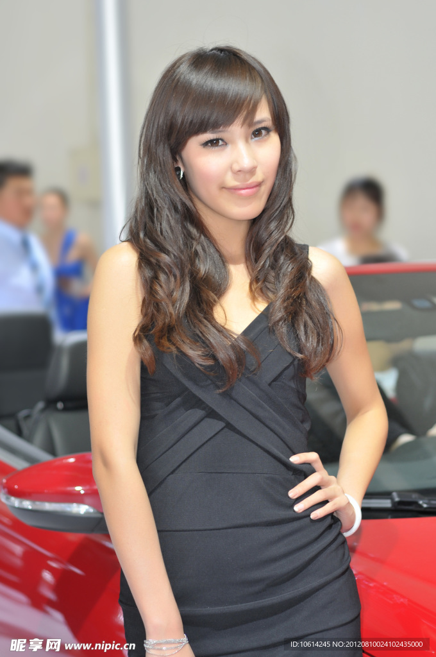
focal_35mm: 75
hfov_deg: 18.1
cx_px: 218
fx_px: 1366
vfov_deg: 27.0
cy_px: 328
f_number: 2.8
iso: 200
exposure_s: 1/60
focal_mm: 50
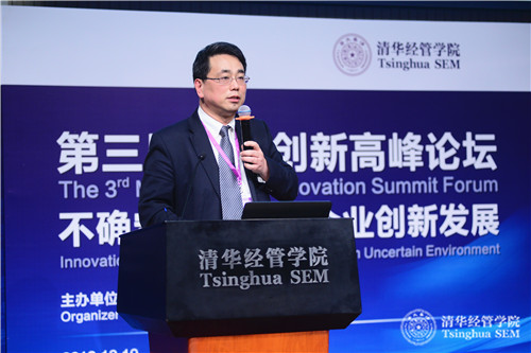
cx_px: 266
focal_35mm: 100
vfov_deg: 13.7
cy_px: 176
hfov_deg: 20.4
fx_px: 1474
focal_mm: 100
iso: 1600
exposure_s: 1/160
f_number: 2.8
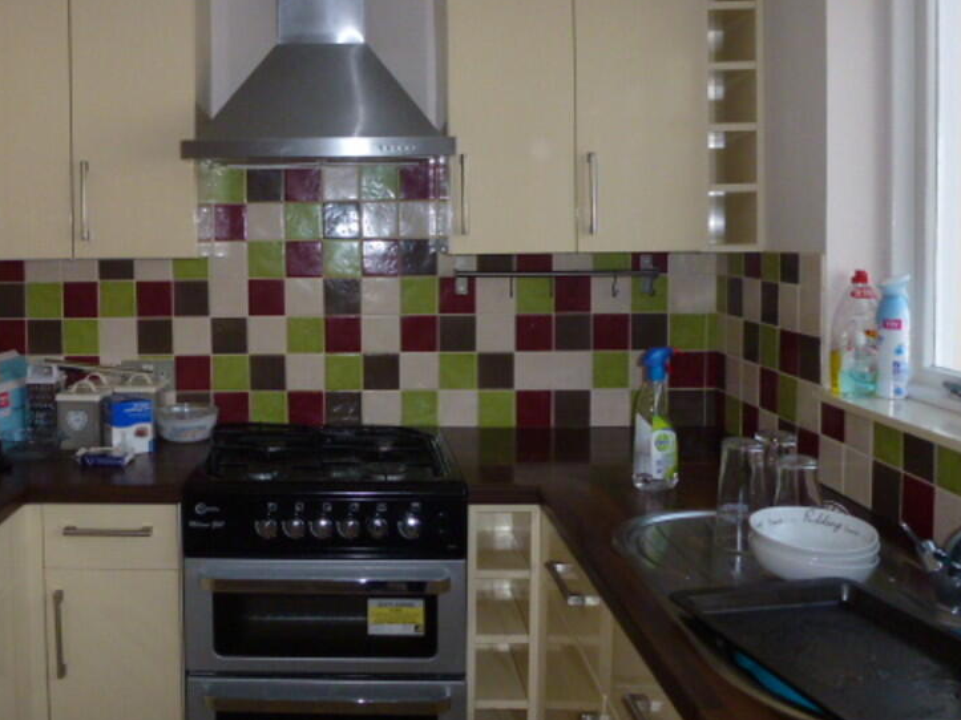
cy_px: 260
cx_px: 291
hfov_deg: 52.5
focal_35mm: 34
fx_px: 944
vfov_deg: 41.4
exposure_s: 1/60
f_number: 3.3
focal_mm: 4.3
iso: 250
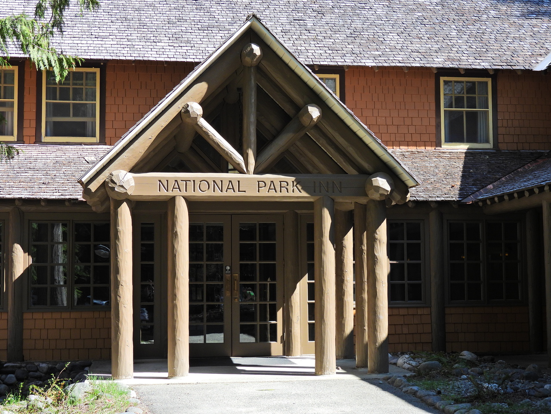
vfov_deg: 24.4
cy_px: 207
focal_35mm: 60
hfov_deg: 32.2
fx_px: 955
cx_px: 276
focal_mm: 10.7
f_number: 3.5
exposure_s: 1/320
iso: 100
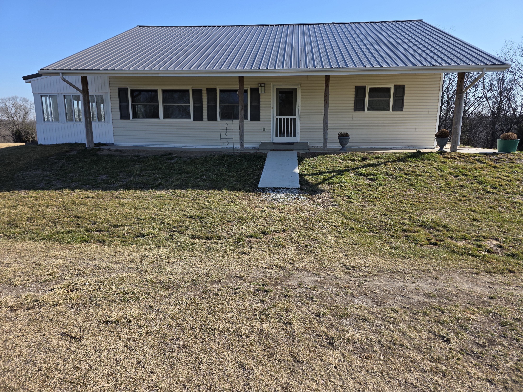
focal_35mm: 23
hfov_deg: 73.9
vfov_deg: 58.9
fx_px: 347
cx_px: 262
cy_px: 196
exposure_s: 1/3972
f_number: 1.7
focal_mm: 6.3
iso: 80
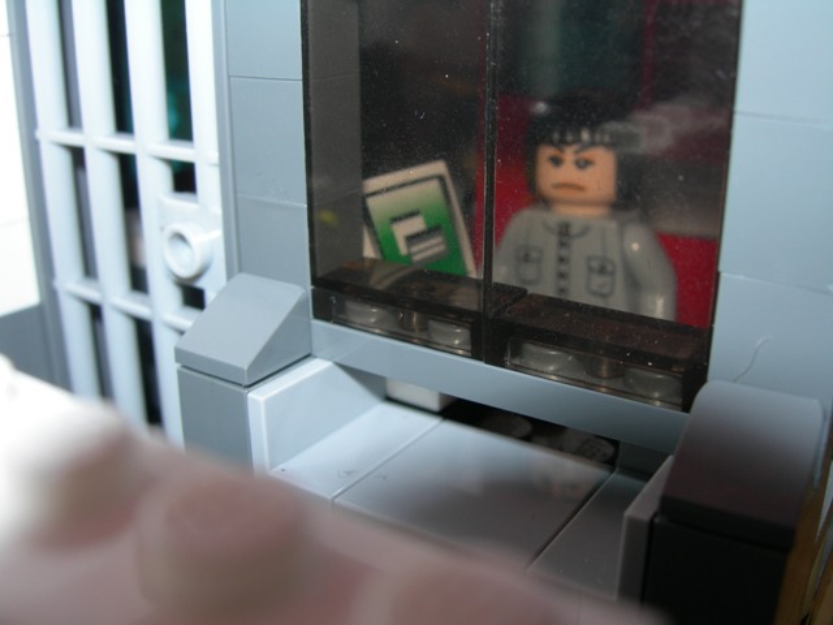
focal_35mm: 38
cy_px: 312
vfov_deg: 37.7
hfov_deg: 49.0
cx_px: 416
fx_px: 914
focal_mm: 7.8
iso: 50
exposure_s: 1/60.1
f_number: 4.8
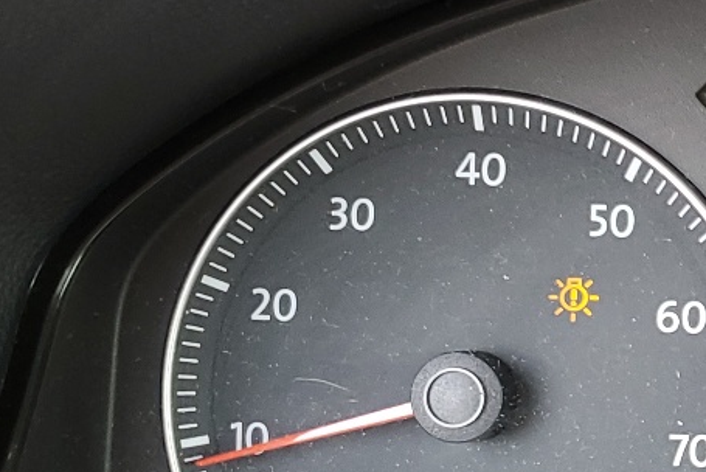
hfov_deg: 19.4
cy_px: 382
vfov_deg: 14.3
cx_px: 973
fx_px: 1864
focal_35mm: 95
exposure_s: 1/60.2
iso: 56
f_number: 1.5
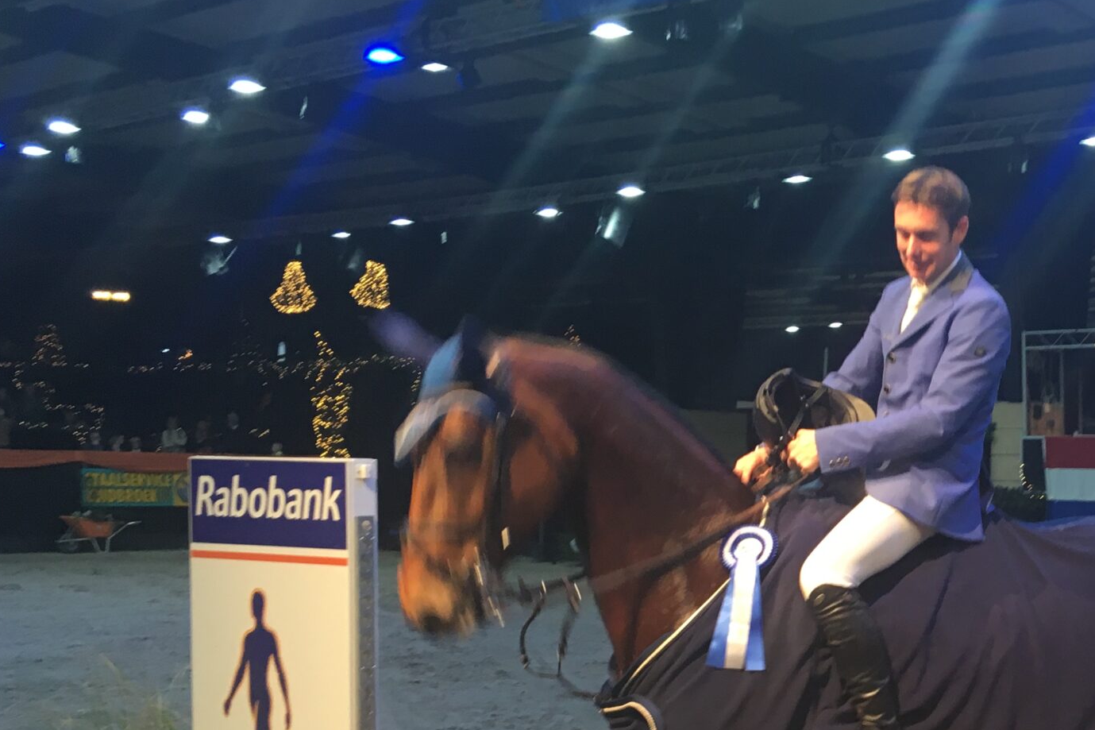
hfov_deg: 34.1
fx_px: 1703
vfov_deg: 23.9
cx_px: 943
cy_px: 555
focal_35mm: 56
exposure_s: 1/33
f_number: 2.2
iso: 80
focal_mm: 4.15
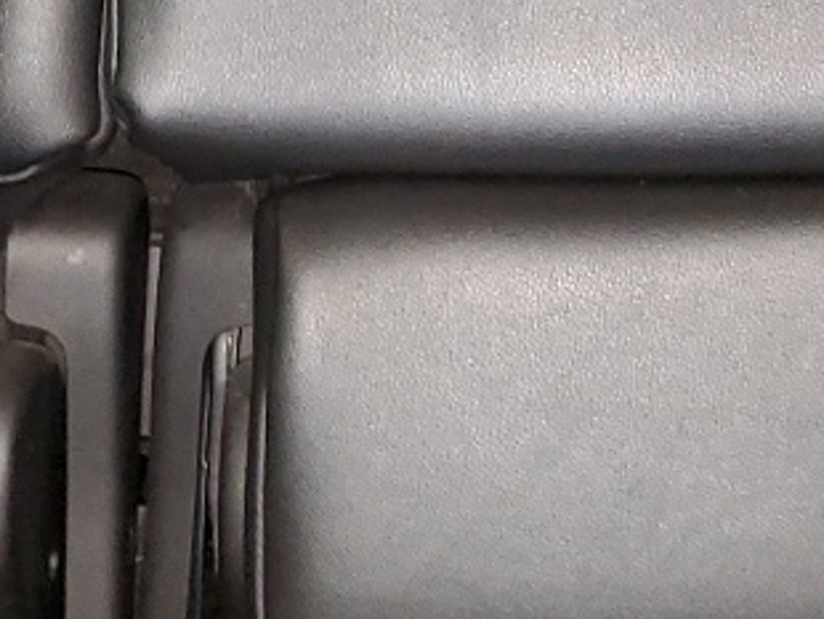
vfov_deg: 10.4
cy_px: -542
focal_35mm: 134
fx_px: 3192
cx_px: 606
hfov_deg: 14.7
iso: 134
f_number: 1.5
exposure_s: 1/15
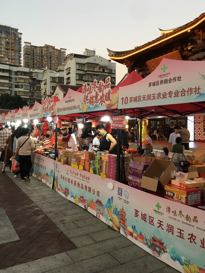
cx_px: 102
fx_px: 237
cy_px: 134
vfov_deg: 60.0
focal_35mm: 30
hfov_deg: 46.8
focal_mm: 4.15
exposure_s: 1/33
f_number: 2.2
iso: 50
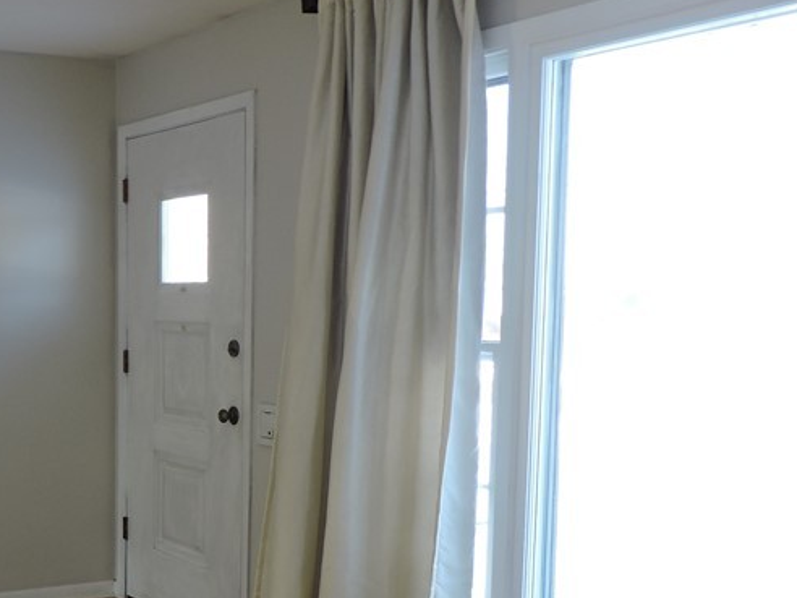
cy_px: 420
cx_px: 60
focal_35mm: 50
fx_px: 1151
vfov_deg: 28.8
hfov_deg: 35.6
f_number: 3
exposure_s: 1/30
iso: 100
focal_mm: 4.3
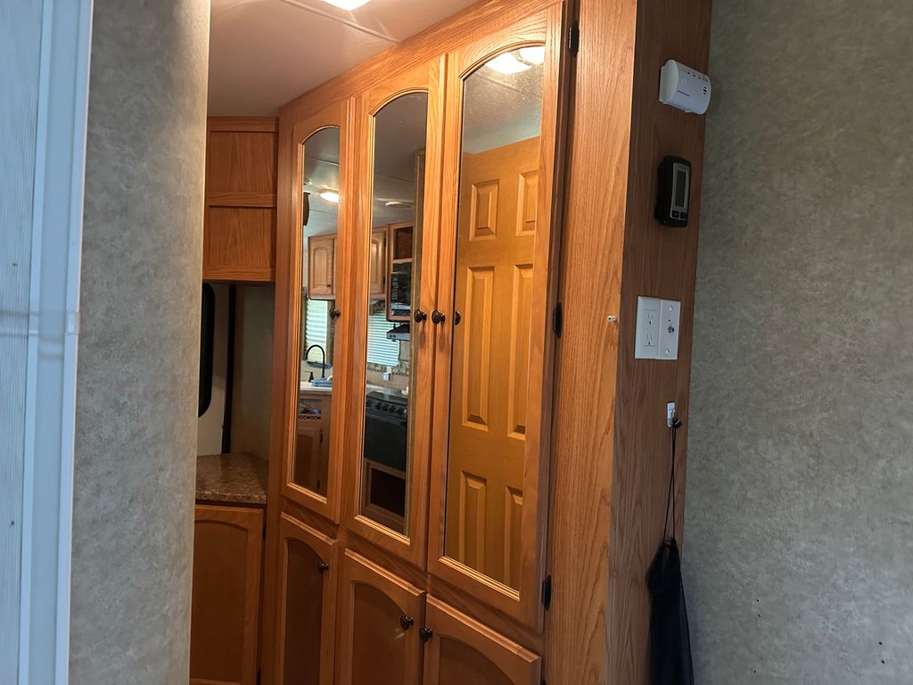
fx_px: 633
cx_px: 456
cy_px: 342
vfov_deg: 56.8
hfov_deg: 71.6
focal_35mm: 24
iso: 1000
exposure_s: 1/42
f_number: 1.78
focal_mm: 6.86
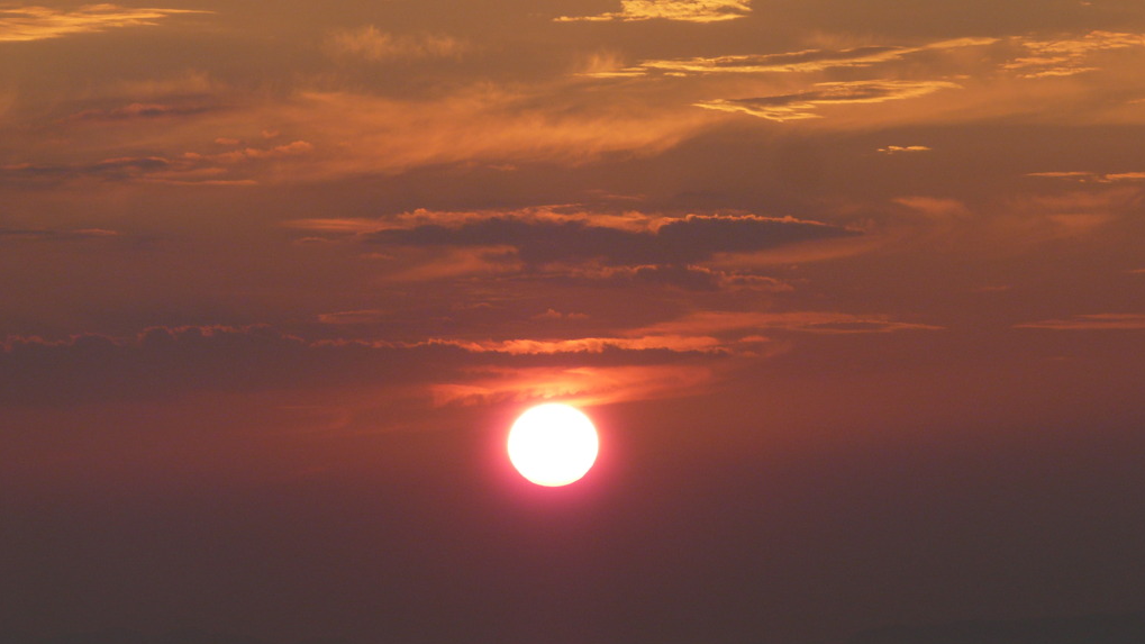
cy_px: 216
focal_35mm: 311
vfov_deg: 3.9
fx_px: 9441
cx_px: 573
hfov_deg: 6.9
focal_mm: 46.7
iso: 100
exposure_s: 1/320
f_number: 5.6
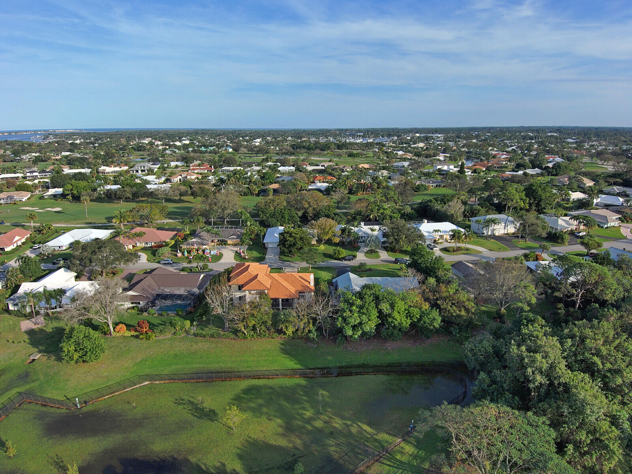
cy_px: 237
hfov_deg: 79.0
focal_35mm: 21
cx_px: 316
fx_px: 383
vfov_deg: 63.4
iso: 101
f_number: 2.8
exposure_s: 1/1165
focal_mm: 3.7
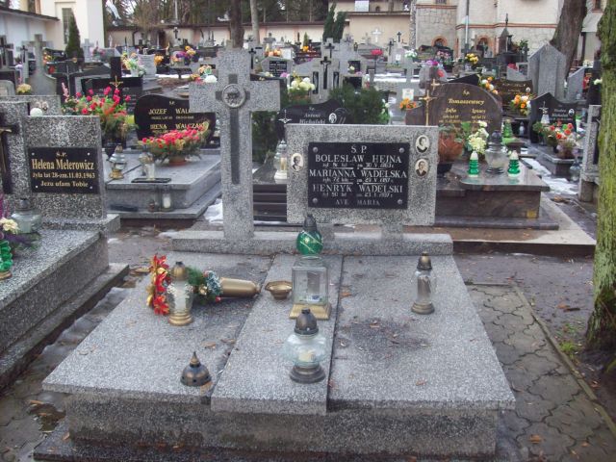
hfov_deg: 51.4
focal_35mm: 36
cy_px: 231
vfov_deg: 39.7
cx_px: 308
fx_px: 641
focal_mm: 6
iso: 80
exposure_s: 1/91.3
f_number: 2.7
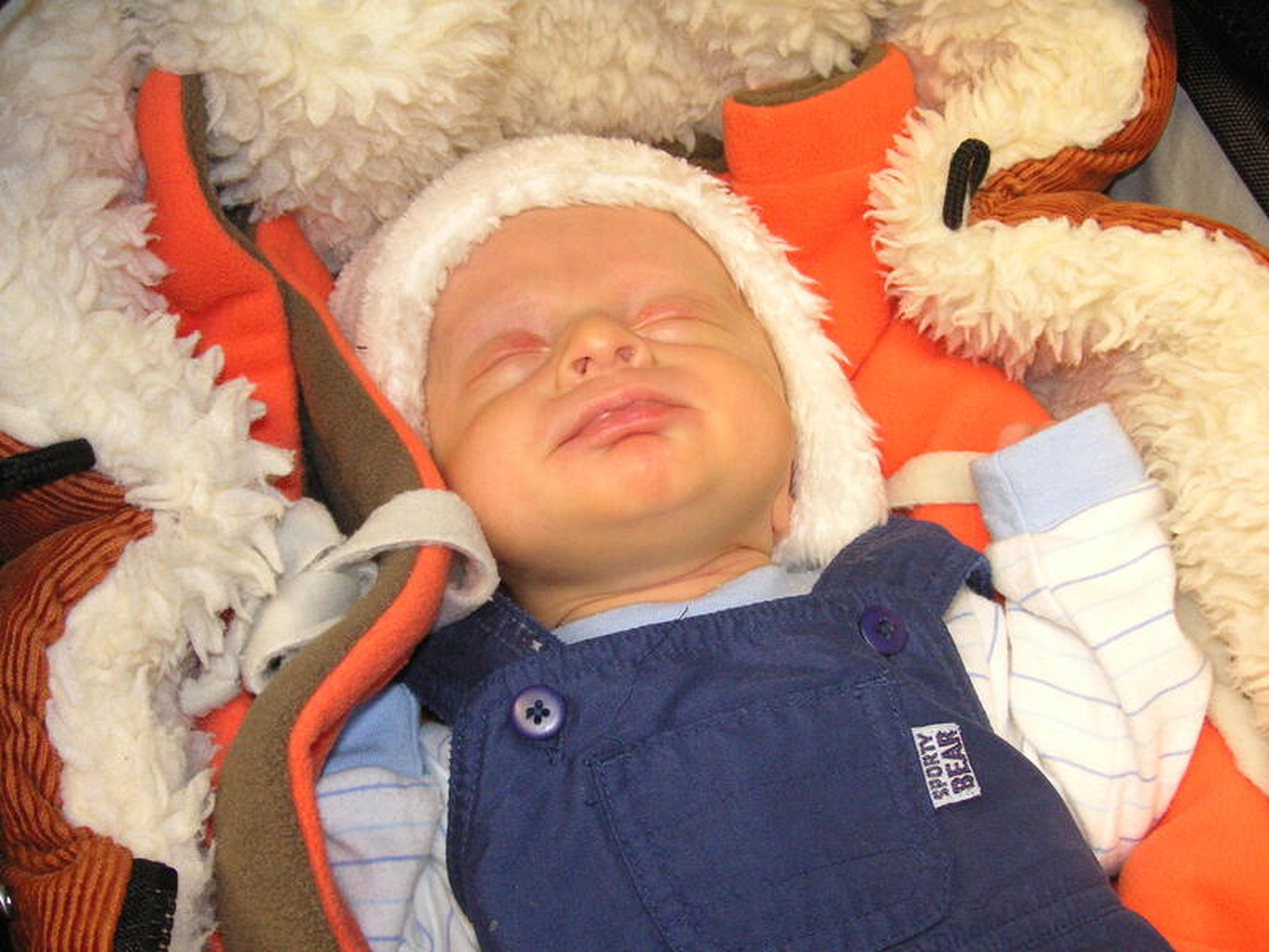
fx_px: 1503
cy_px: 476
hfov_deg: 45.8
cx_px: 634
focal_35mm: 41
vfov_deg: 35.1
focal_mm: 6.9
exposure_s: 1/45
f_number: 3
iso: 160
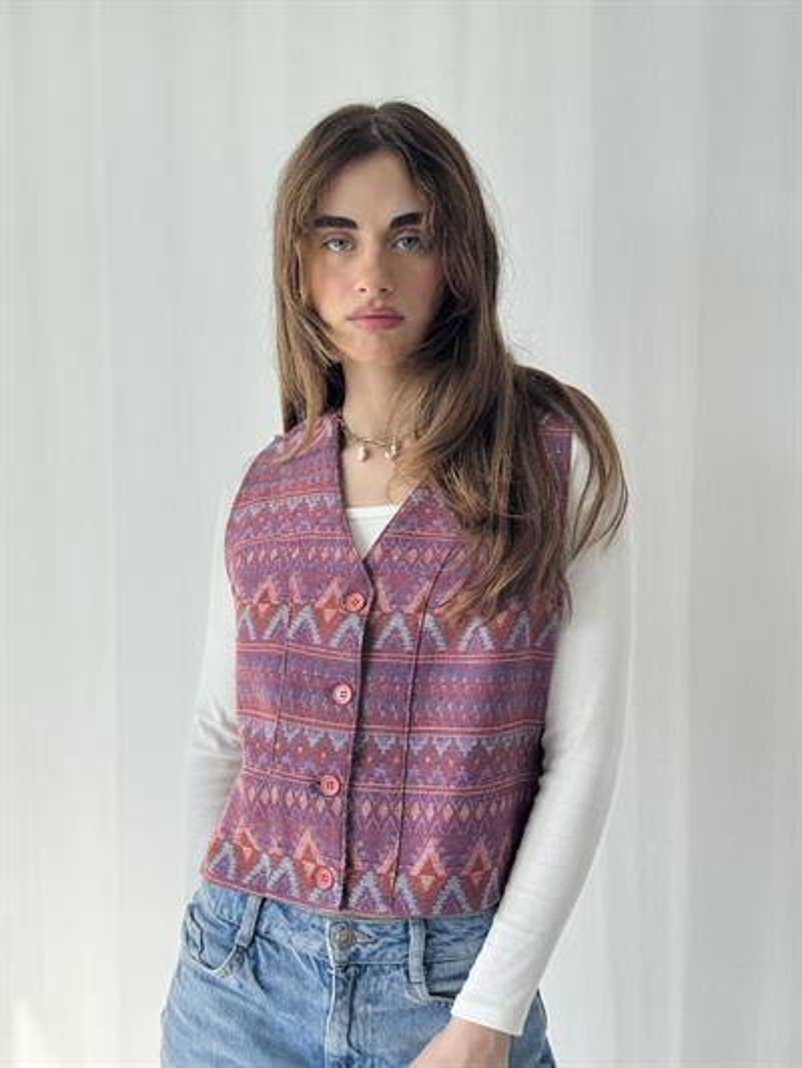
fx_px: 1482
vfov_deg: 39.6
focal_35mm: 48
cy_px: 534
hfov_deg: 30.3
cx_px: 401
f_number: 1.78
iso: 64
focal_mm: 6.76
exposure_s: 1/340
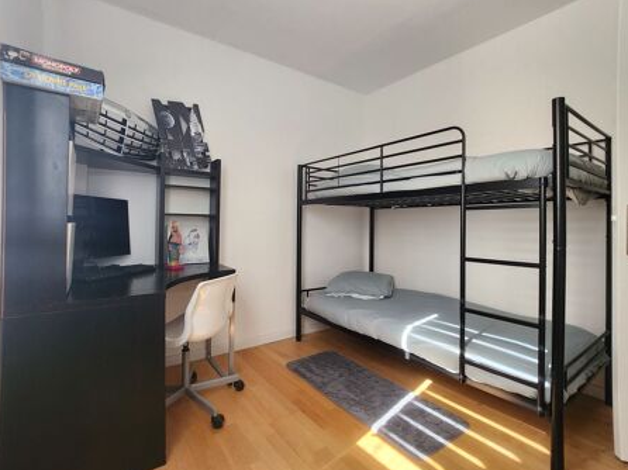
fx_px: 254
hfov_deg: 102.1
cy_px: 227
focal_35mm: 14
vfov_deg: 85.6
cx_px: 322
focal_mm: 1.7
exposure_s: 1/50
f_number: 2.2
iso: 100
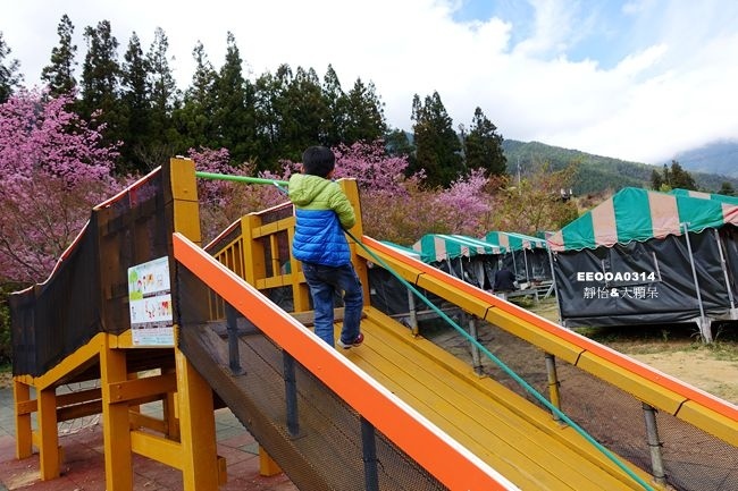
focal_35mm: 24
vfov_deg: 53.1
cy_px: 246
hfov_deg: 73.8
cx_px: 369
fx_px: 492
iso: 125
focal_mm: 8.8
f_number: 4
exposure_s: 1/500
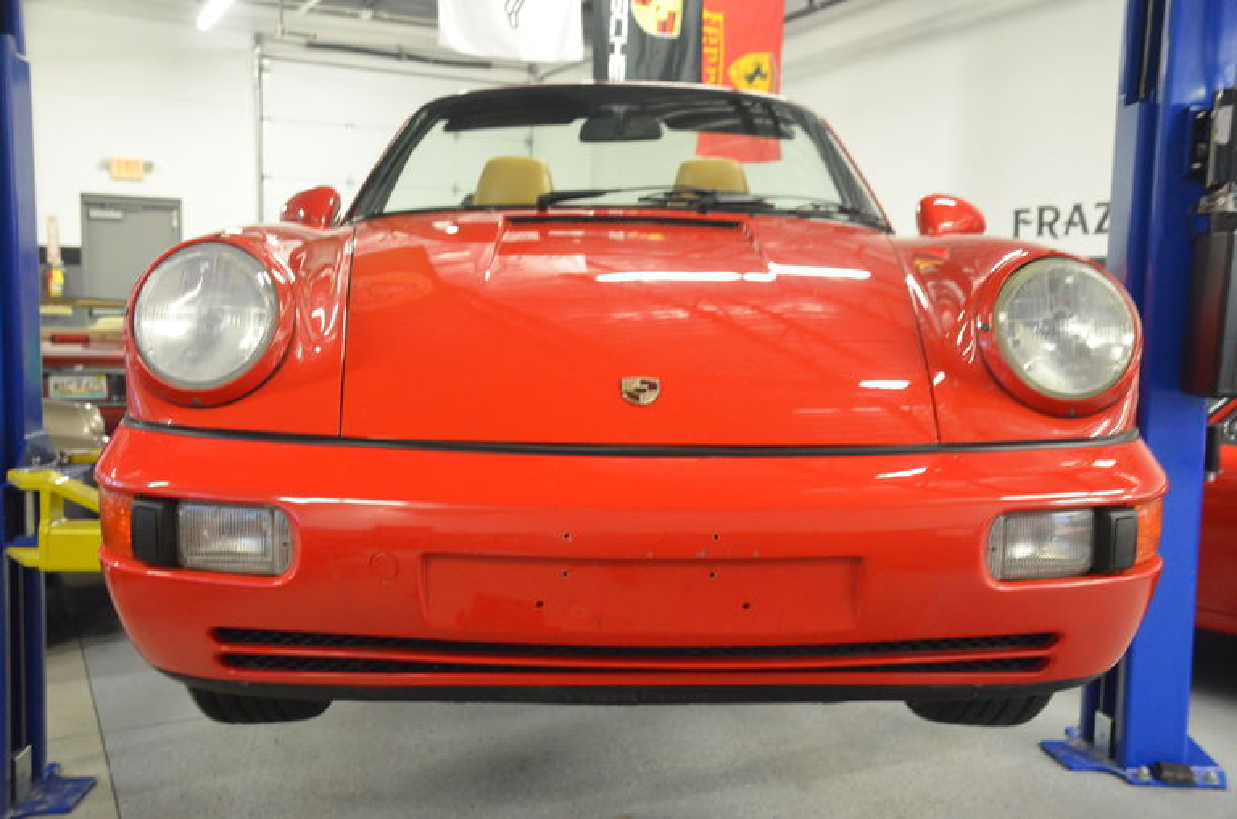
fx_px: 1234
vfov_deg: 36.7
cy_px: 410
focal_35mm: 36
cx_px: 618
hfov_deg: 53.2
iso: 3200
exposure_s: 1/20
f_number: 3.8
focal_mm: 24
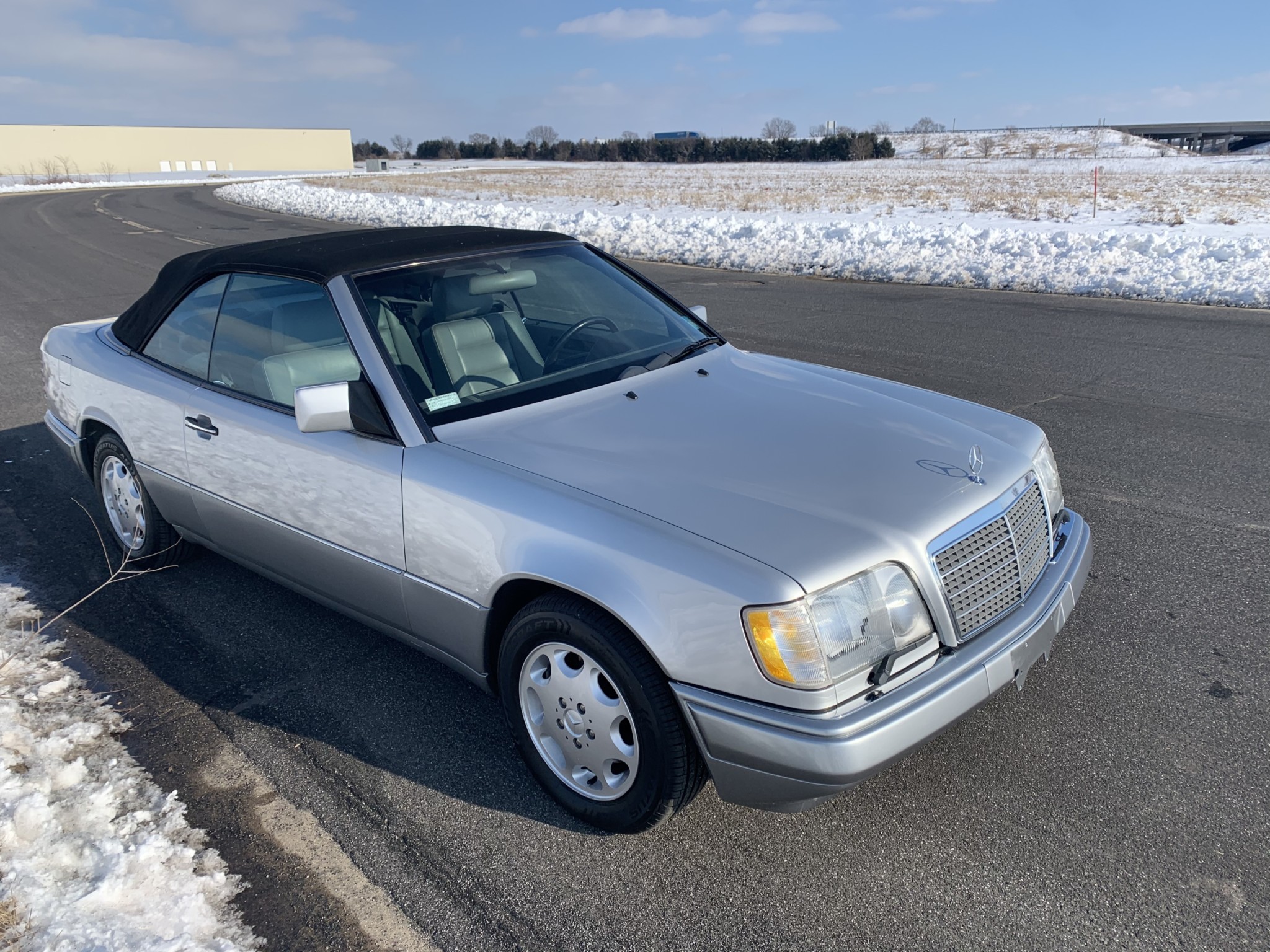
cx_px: 635
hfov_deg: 67.3
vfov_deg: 53.1
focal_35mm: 26
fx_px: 954
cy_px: 476
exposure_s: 1/2915
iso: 25
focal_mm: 4.25
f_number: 1.8
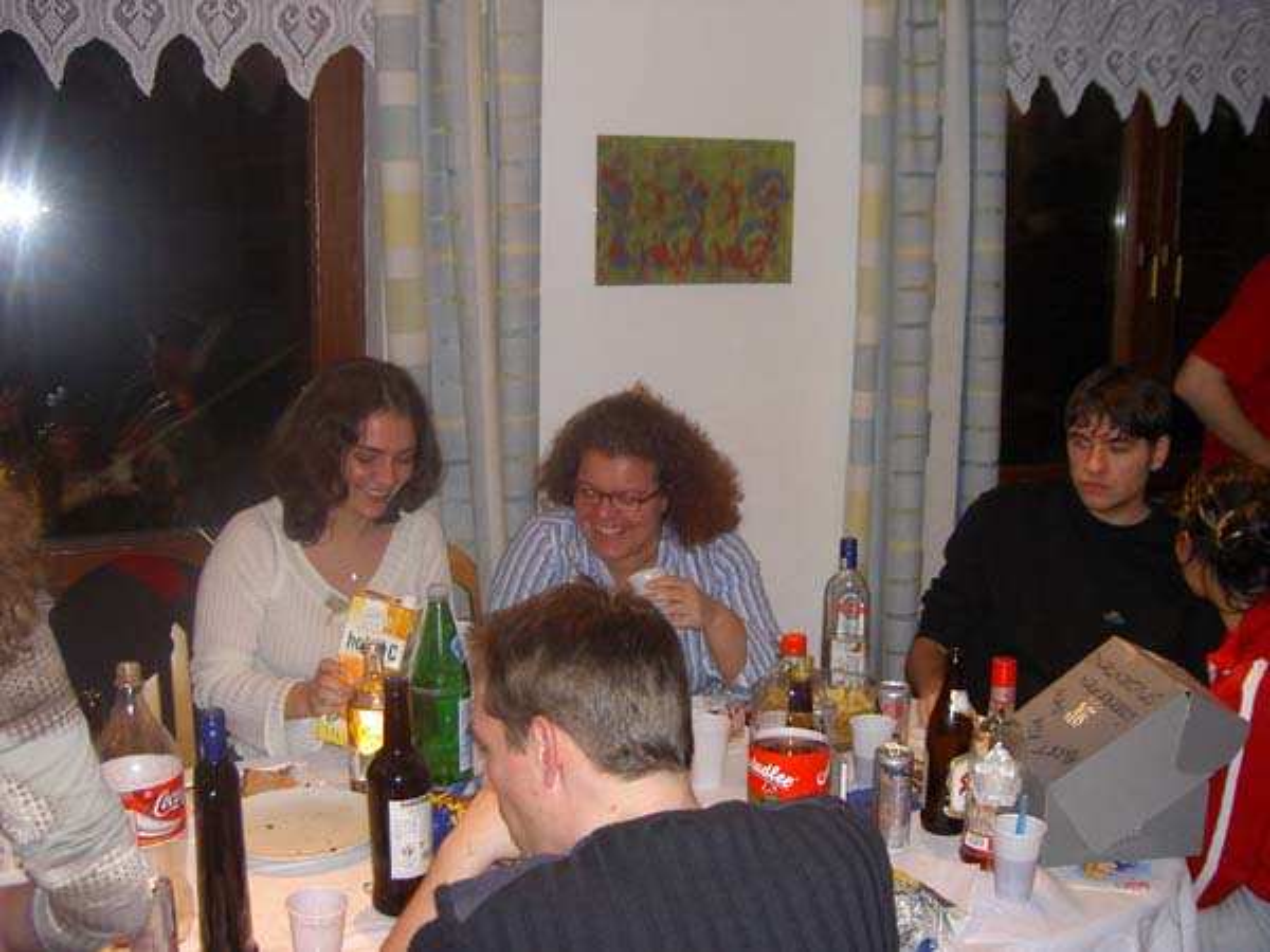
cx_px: 635
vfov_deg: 36.8
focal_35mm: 39
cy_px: 476
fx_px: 1431
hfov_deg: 47.9
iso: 100
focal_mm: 8
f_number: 2.8
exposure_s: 1/59.5
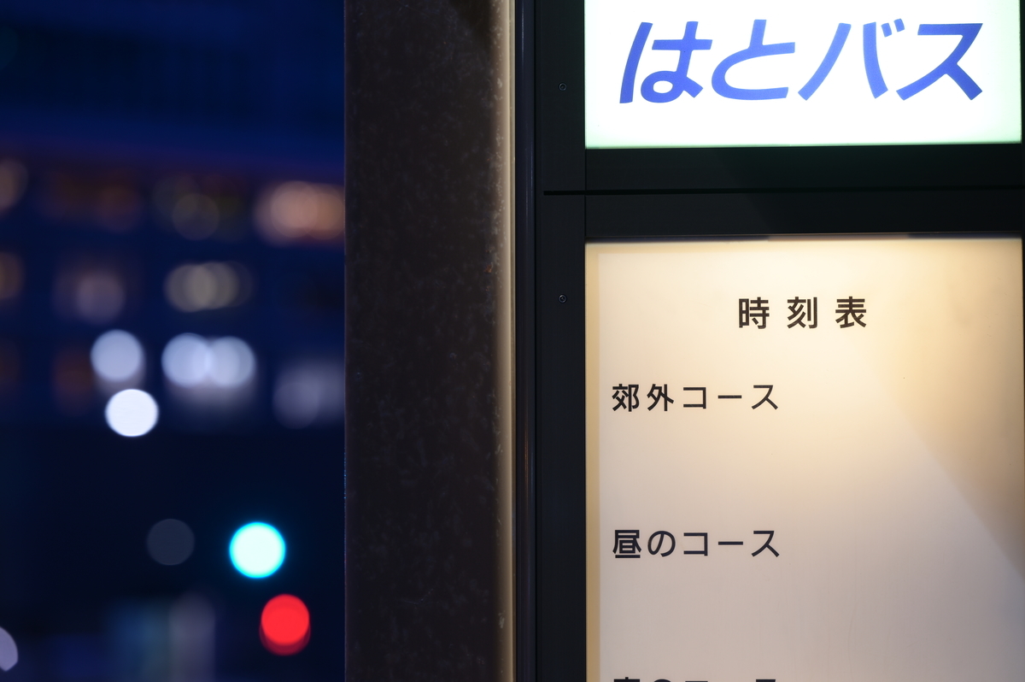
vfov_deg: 10.1
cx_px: 512
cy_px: 341
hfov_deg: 15.2
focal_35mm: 135
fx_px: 3840
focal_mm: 135
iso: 100
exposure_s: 1/3
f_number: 4
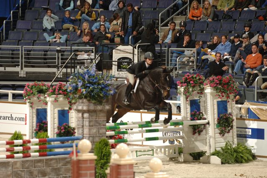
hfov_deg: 6.9
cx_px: 134
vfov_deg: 4.6
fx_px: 2222
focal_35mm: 300
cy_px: 89
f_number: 4.5
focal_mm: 200
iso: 200
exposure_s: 1/250
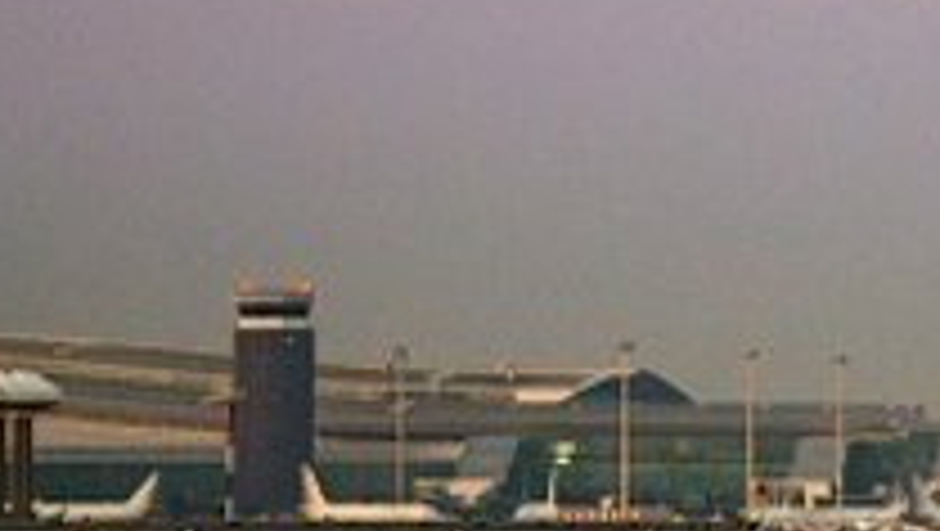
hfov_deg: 3.5
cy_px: -250
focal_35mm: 623
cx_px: 742
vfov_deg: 2.0
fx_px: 15542
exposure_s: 1/1250
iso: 1600
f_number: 2.8
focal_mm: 180
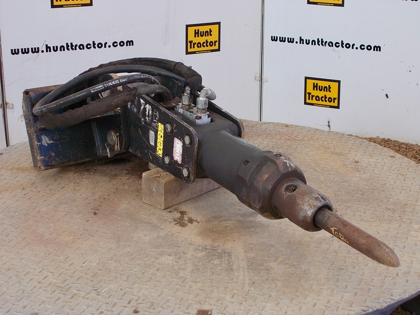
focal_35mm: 66
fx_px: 801
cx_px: 210
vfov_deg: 22.3
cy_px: 158
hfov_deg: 29.4
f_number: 5.3
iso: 100
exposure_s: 1/60
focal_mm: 11.8
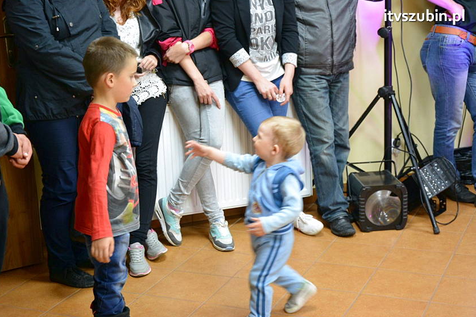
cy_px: 158
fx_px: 806
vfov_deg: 22.3
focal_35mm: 61
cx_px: 235
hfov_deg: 32.9
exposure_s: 1/30
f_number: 4.5
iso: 1250
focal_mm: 40
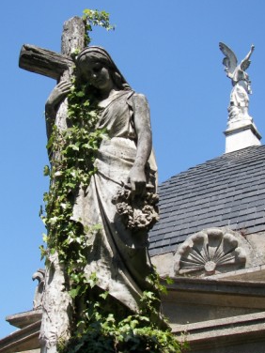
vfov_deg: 28.6
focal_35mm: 68
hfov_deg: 21.6
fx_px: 694
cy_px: 186
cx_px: 113
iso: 50
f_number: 2.8
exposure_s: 1/640
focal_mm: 9.4
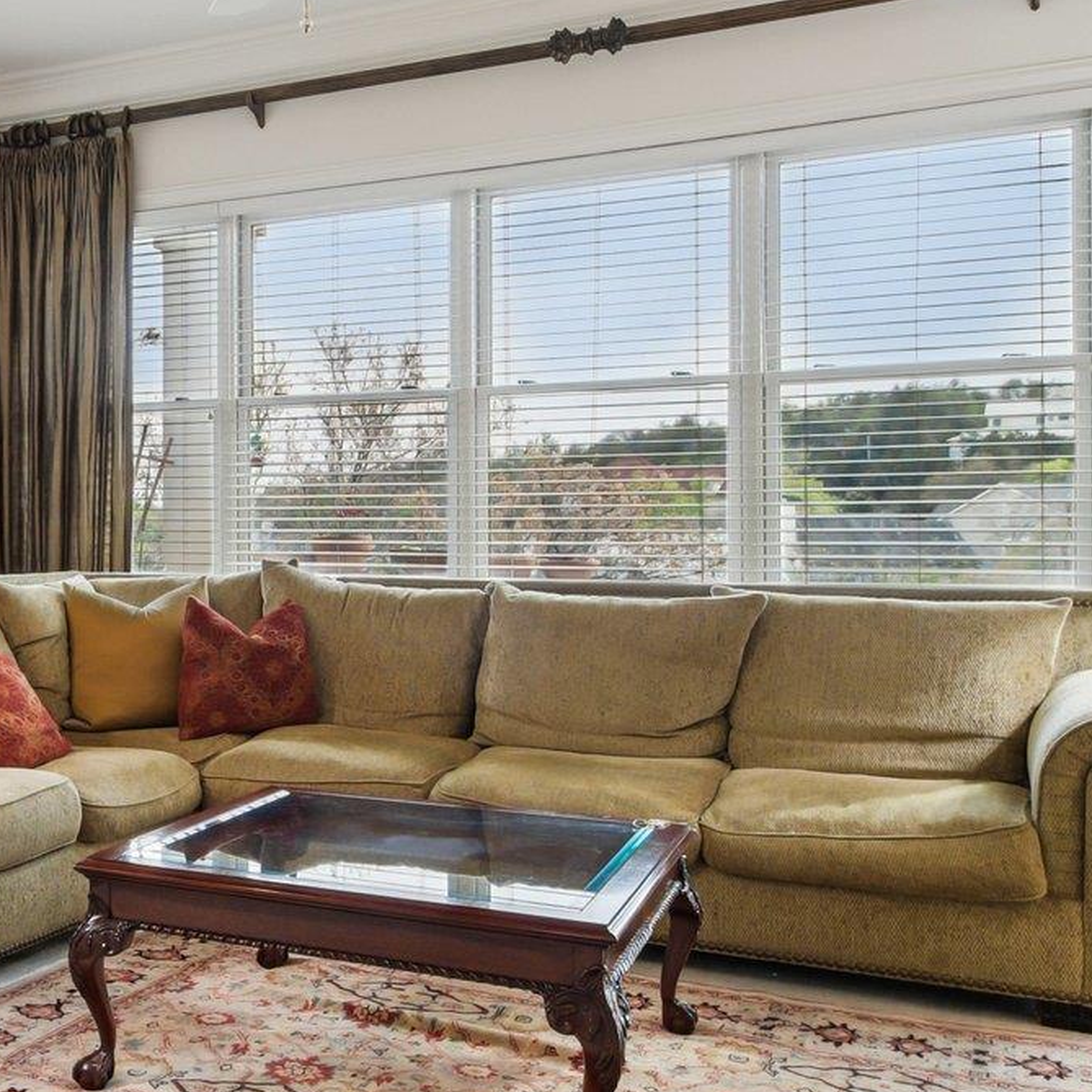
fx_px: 1392
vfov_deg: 42.8
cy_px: 500
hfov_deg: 38.6
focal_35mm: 39
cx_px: 34
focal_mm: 10
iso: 400
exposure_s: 1/6
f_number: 8
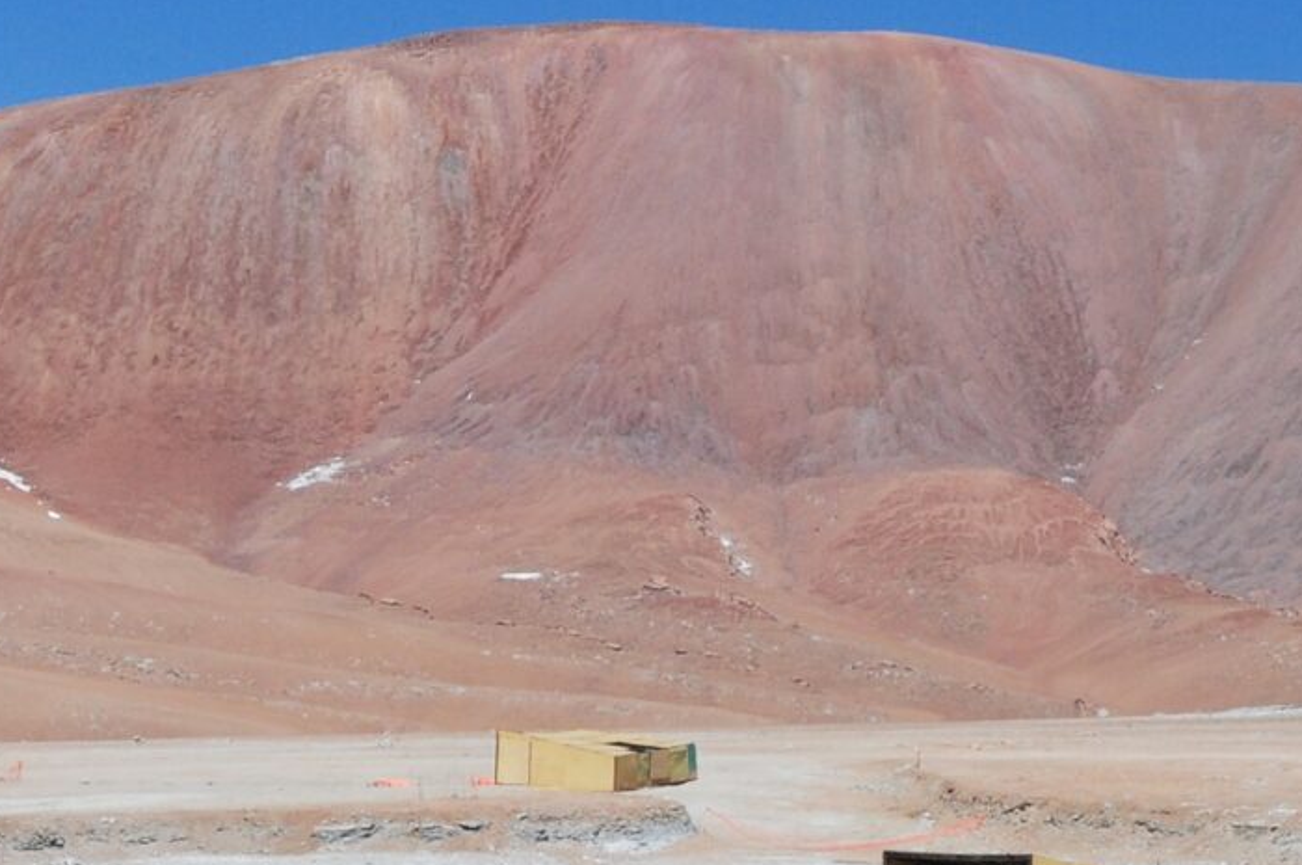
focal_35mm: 257
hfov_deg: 8.0
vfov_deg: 5.3
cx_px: 212
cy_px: 1172
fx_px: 9284
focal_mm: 50
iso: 250
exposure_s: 1/125
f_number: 14
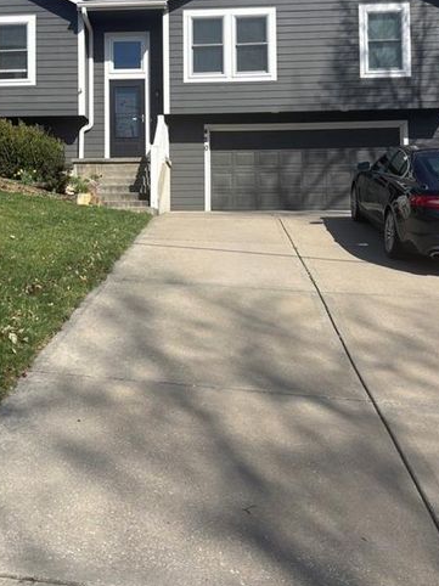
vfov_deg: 50.5
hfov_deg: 39.5
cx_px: 176
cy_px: 198
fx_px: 609
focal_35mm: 36
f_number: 1.6
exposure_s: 1/3311
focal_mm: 5.96
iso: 50
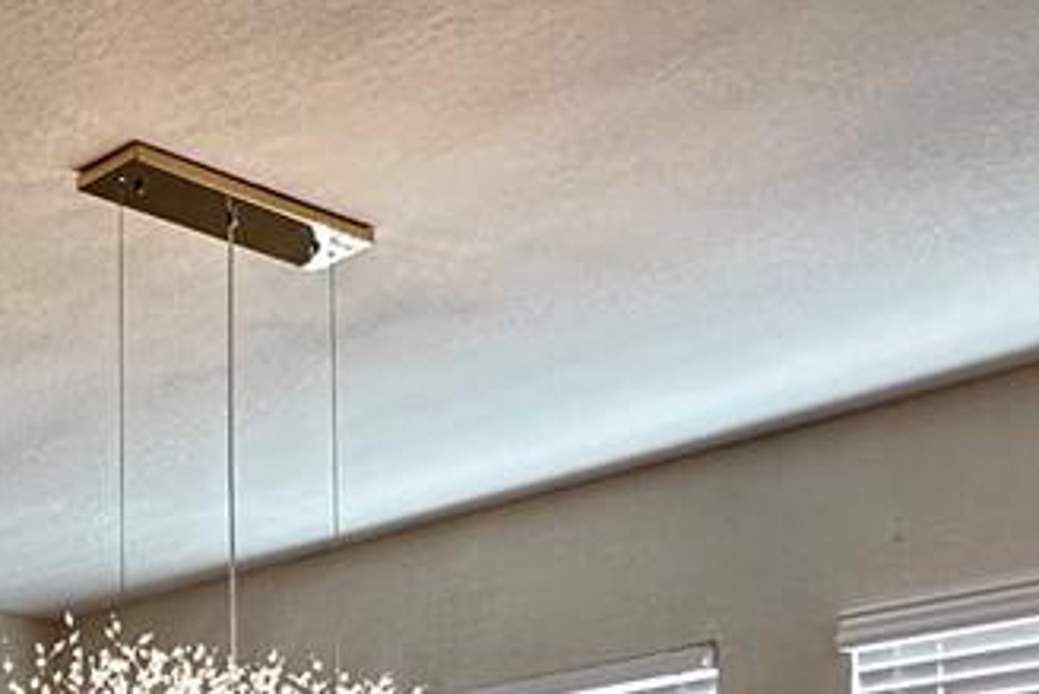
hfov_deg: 23.5
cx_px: -459
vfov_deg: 16.6
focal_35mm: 71
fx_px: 2050
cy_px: 1176
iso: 250
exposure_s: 1/60
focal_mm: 2.22
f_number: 2.2
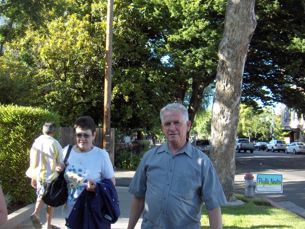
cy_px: 114
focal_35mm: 39
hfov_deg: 47.8
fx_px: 344
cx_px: 152
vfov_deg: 36.9
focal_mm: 8
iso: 100
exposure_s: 1/218
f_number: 2.8
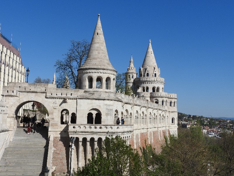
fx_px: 304
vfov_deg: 32.2
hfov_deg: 42.1
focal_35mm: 45
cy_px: 88
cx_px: 117
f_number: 5
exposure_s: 1/1250
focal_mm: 8.1
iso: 100
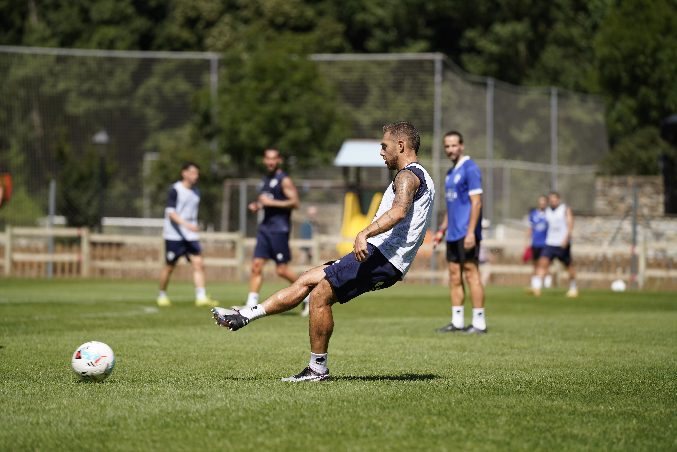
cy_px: 226
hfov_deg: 10.3
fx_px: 3761
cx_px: 338
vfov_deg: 6.9
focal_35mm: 200
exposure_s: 1/1250
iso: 100
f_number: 3.5
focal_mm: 200
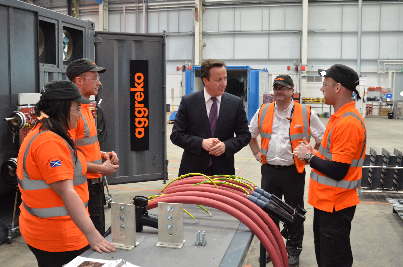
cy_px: 134
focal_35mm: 36
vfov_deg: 36.7
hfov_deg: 53.2
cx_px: 202
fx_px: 402
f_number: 4.5
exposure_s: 1/50
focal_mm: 24
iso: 800
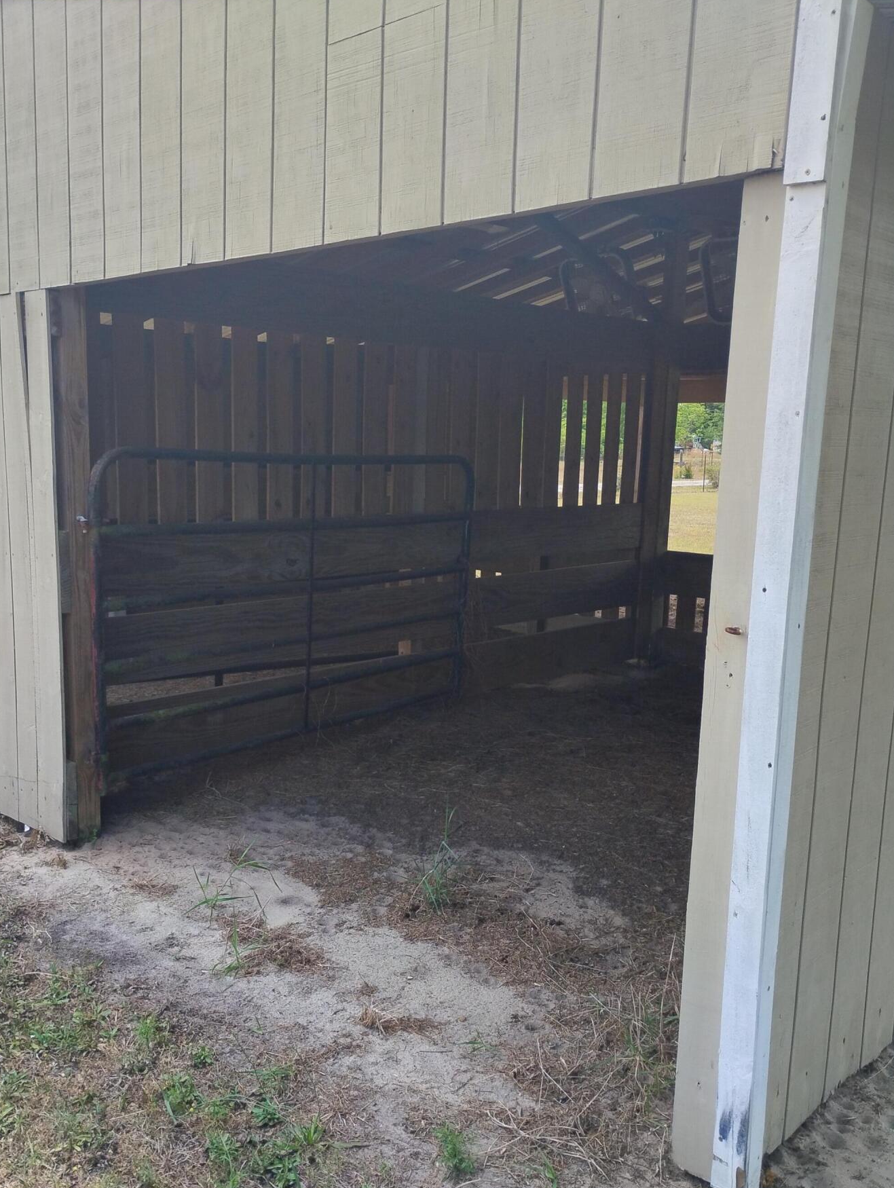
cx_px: 404
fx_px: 1100
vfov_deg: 56.6
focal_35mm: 32
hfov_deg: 44.2
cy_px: 661
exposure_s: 1/404
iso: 100
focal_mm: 4.26
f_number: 1.8
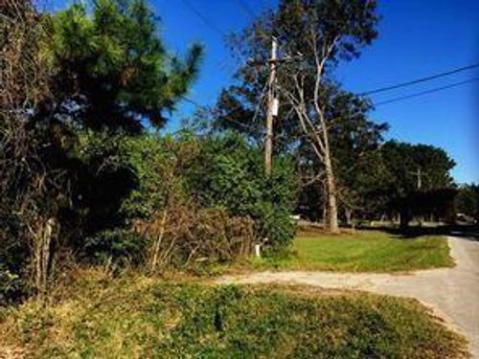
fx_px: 401
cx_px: 240
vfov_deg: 48.2
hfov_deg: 61.7
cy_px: 180
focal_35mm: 29
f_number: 2.2
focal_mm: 4.15
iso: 25
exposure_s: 1/894
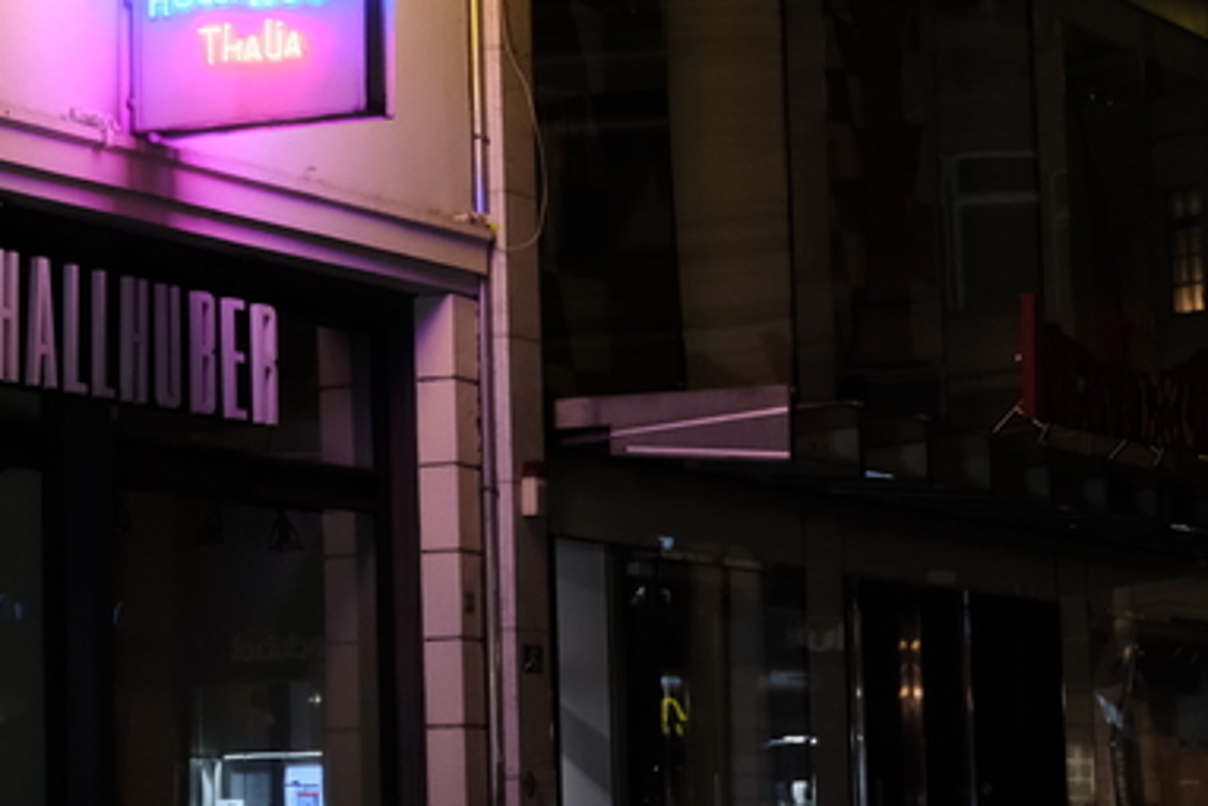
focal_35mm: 126
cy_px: 292
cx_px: 85
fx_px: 4229
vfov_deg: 10.9
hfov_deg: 16.0
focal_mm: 31
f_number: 2.8
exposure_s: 1/52
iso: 3200
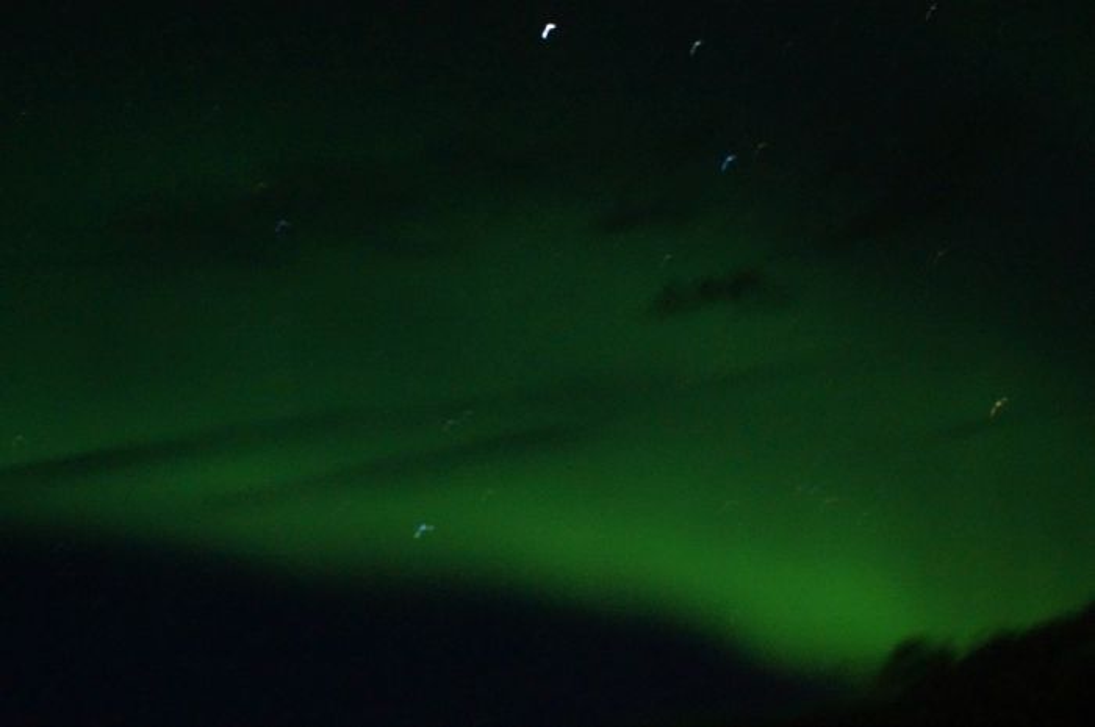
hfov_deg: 24.6
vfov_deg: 16.5
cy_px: 364
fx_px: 2506
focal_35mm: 82
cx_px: 548
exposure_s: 4
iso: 3200
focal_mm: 55
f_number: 5.6
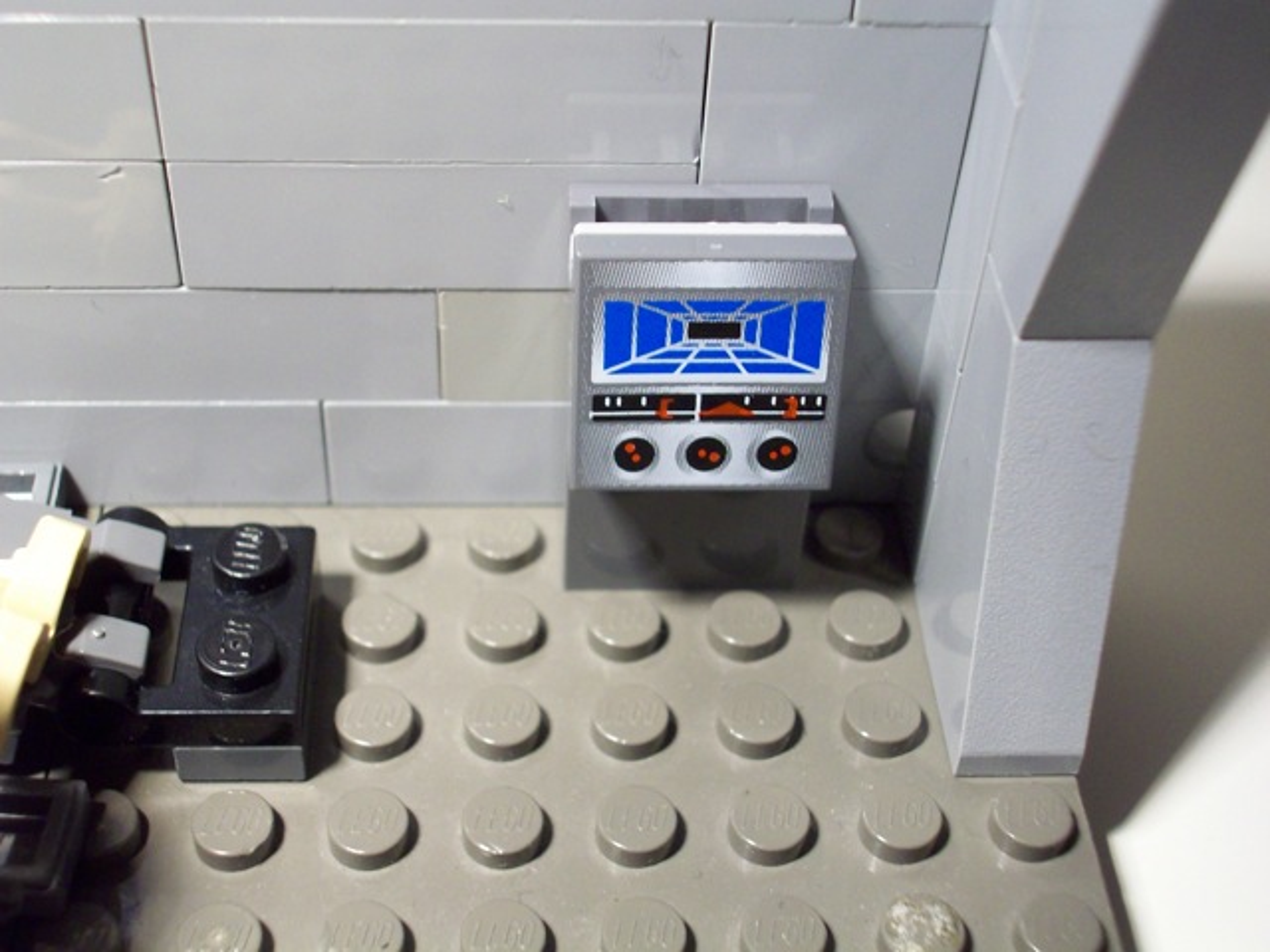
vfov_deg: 27.5
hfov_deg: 36.2
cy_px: 476
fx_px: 1944
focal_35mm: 53
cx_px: 635
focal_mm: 8.8
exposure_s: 1/16.6
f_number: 3.6
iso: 160
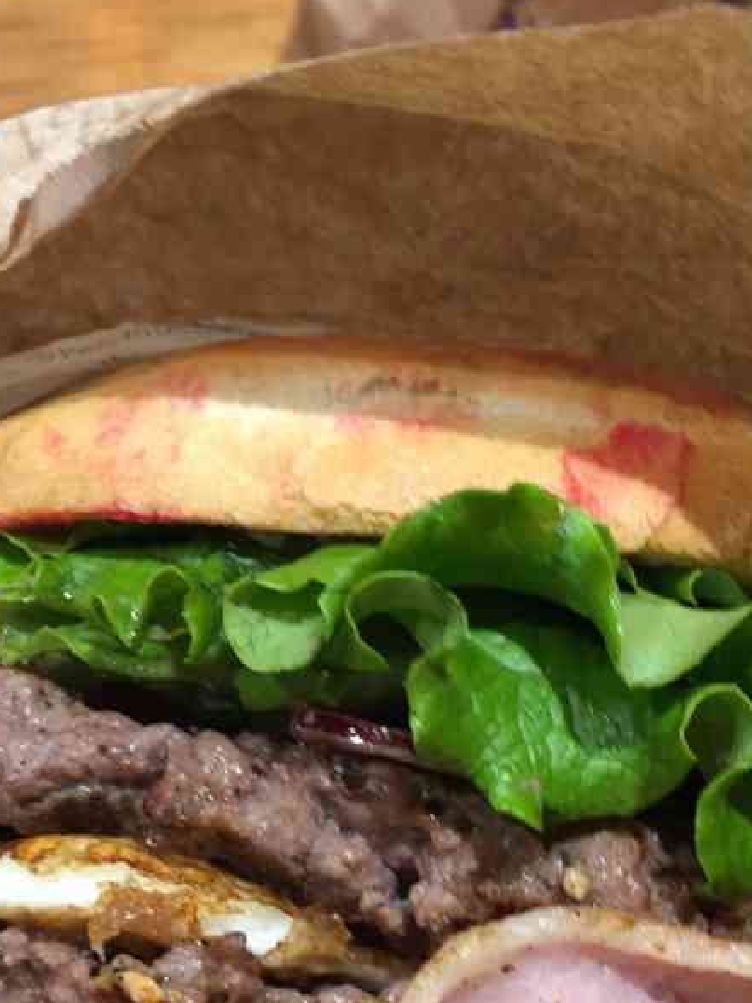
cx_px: 358
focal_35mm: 46
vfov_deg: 40.7
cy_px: 668
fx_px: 1332
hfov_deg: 31.5
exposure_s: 1/33
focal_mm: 4.15
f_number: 2.2
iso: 125
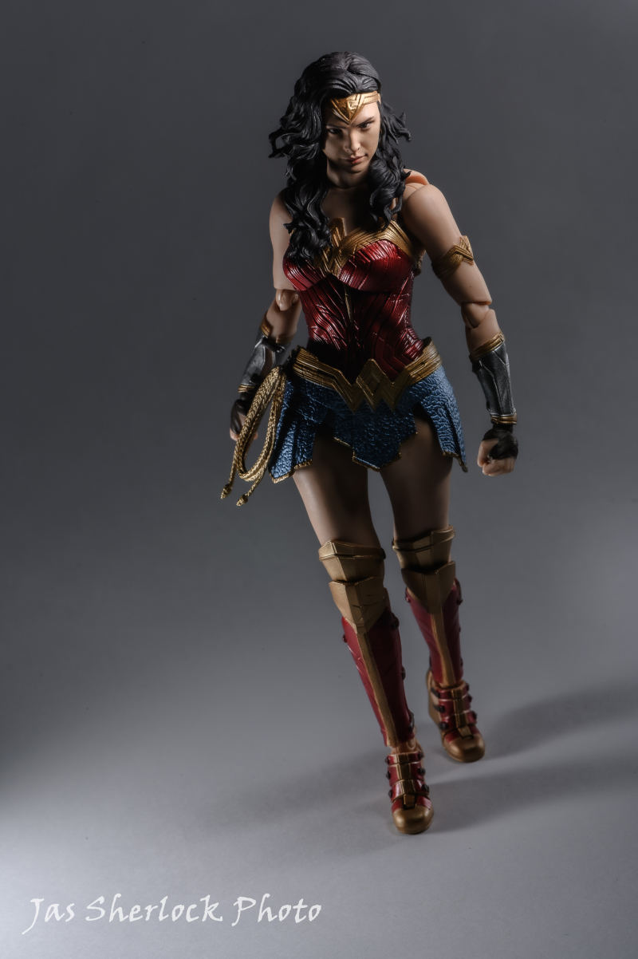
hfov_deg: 13.0
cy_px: 480
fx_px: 2794
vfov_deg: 19.5
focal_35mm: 105
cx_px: 319
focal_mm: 105
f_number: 29
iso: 100
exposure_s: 1/200
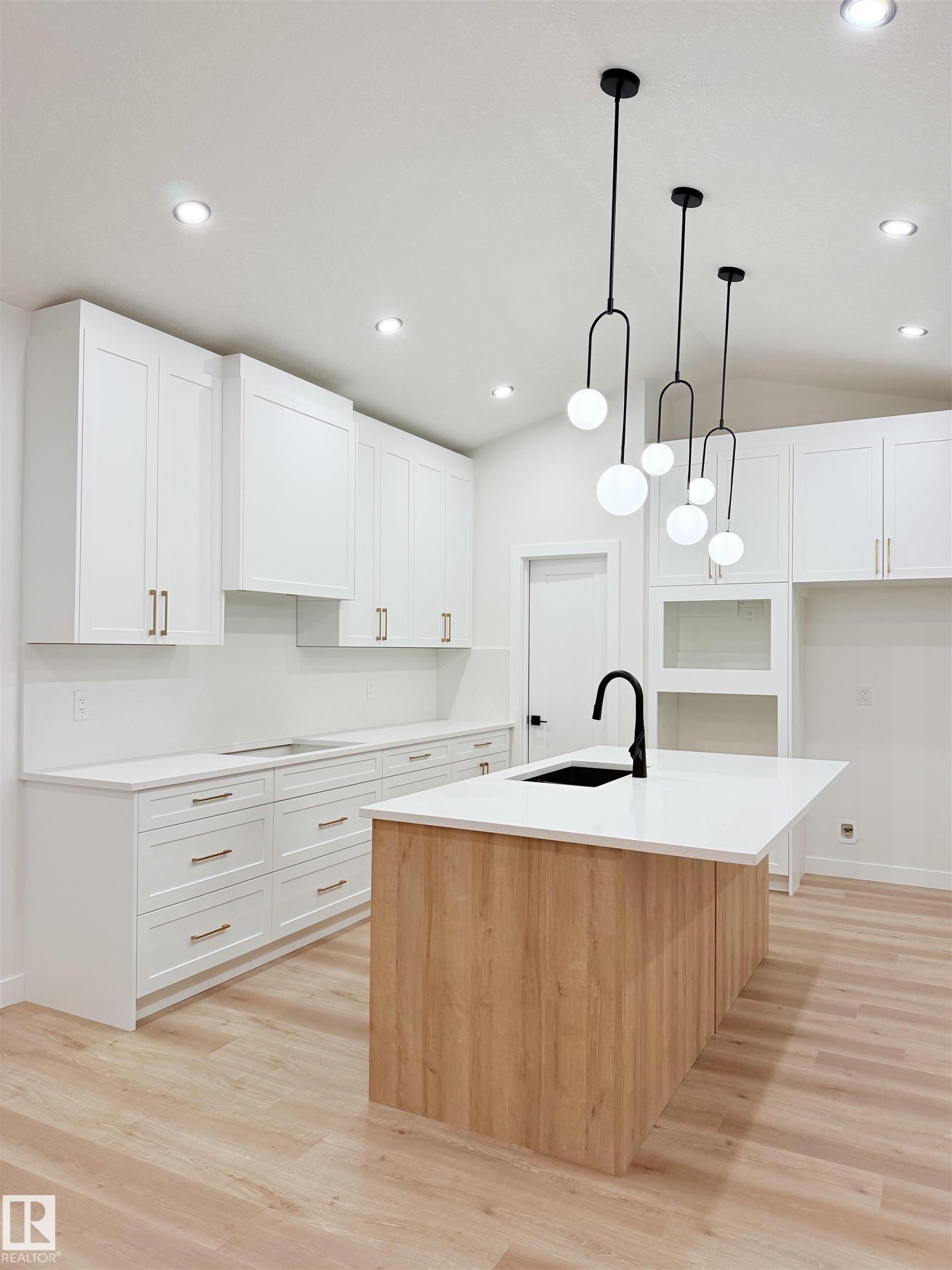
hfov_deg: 56.8
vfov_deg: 71.6
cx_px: 476
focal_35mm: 24
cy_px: 635
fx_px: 880
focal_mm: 6.76
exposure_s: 1/200
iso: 125
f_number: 1.78
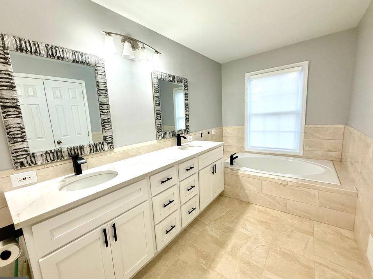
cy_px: 144
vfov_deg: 81.7
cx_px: 180
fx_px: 162
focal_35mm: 15
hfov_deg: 98.1
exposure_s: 1/120
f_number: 2.2
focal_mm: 2.22
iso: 160
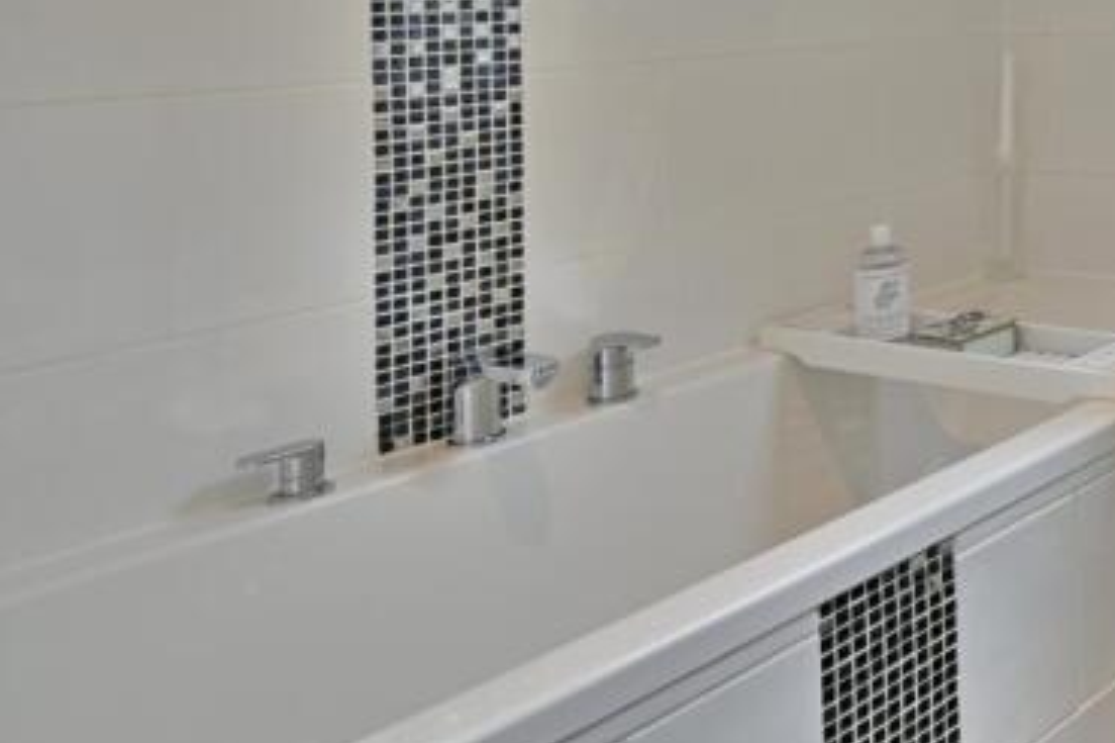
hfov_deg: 32.3
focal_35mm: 39
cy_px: -44
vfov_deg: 31.0
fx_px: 1207
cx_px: 1548
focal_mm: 14
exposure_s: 1/10
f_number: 8
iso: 125
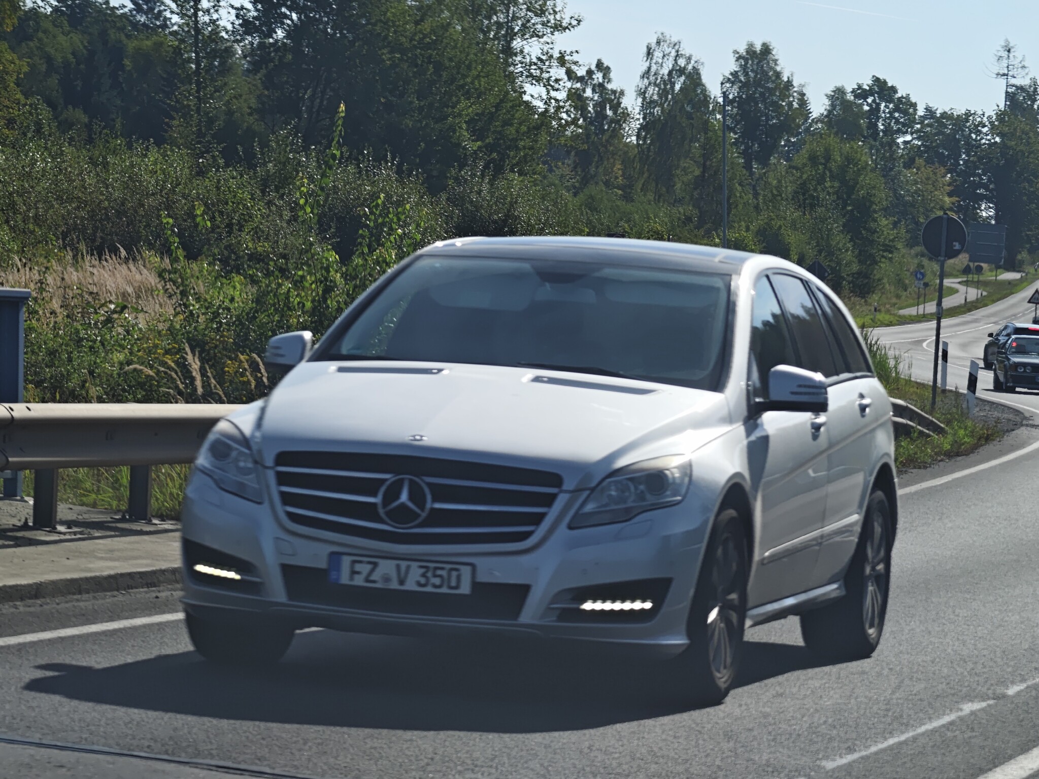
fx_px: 2552
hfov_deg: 23.0
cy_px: 390
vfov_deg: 17.4
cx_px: 520
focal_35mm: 85
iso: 50
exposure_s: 1/518
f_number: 2.3
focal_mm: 22.5
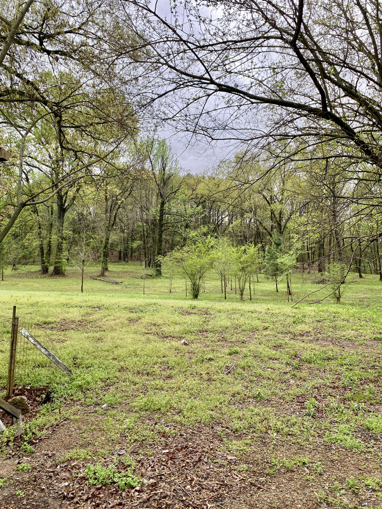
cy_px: 254
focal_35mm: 26
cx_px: 191
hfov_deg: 53.1
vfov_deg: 67.3
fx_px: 383
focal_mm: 4.25
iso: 32
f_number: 1.8
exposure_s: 1/424
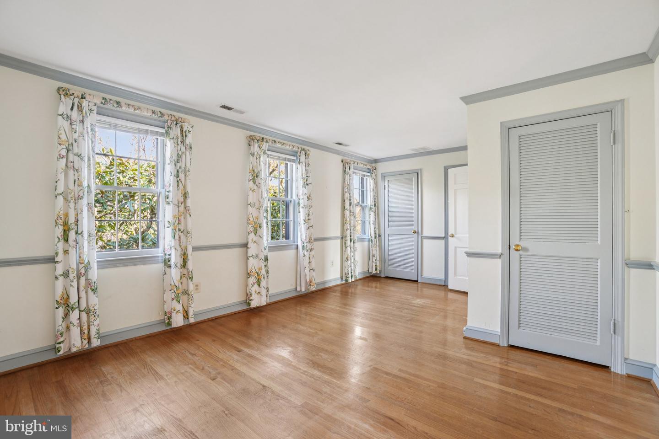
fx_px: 275
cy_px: 220
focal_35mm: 15
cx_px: 330
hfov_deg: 100.4
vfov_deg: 77.3
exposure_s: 1/3.33
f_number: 7.1
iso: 100
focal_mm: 10
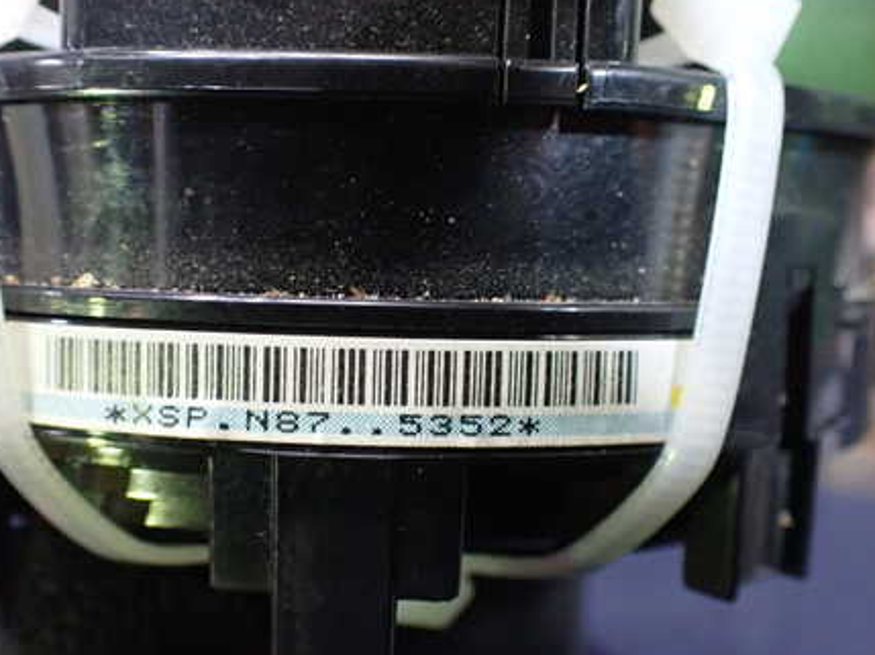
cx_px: 369
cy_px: 369
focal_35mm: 42
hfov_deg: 44.7
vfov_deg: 34.3
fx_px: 1061
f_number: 2.3
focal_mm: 5.4
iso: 800
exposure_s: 1/40
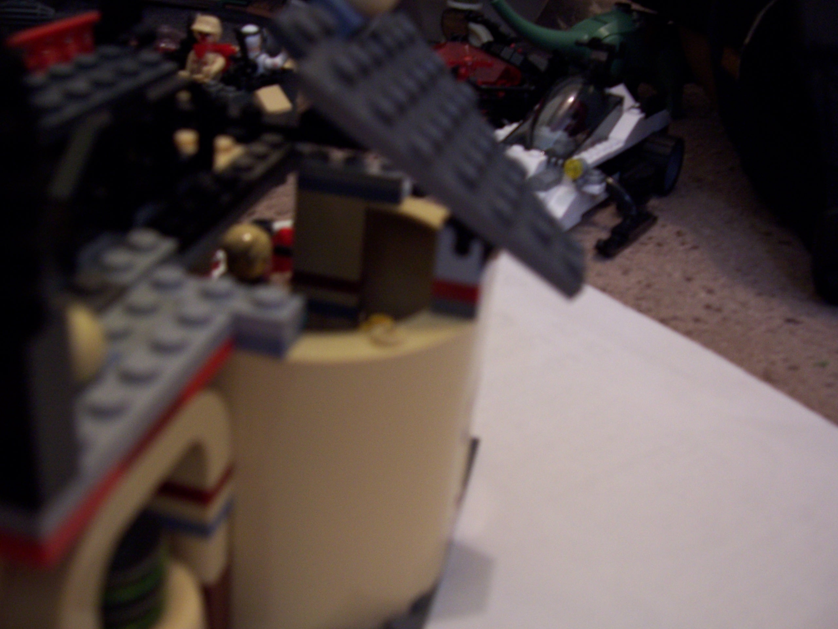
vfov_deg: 39.7
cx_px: 419
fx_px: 872
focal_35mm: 36
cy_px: 314
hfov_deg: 51.4
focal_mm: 6
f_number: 3
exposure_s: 1/8
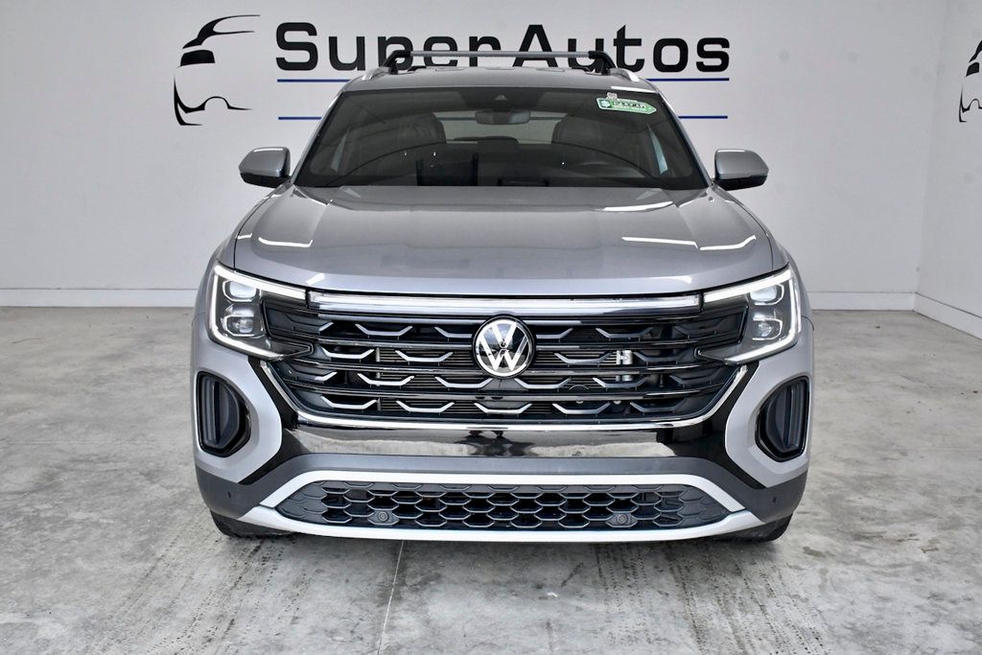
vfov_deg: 34.2
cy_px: 328
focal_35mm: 39
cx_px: 491
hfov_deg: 49.5
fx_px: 1064
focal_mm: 26
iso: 2500
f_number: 10
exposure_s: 1/400
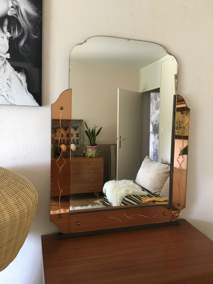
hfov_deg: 48.2
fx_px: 238
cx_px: 106
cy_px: 142
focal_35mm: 29
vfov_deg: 61.7
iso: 100
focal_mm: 4.15
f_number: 2.2
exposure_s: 1/17
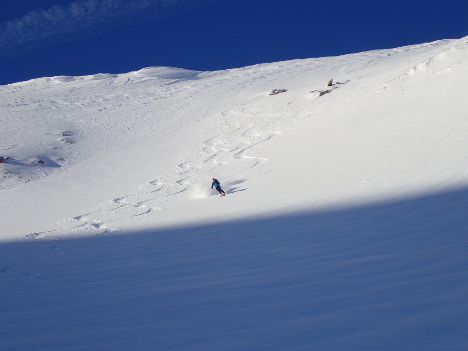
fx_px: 1082
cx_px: 234
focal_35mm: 80
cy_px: 176
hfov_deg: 24.4
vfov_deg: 18.4
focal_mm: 14.41
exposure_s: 1/640
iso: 100
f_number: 5.6
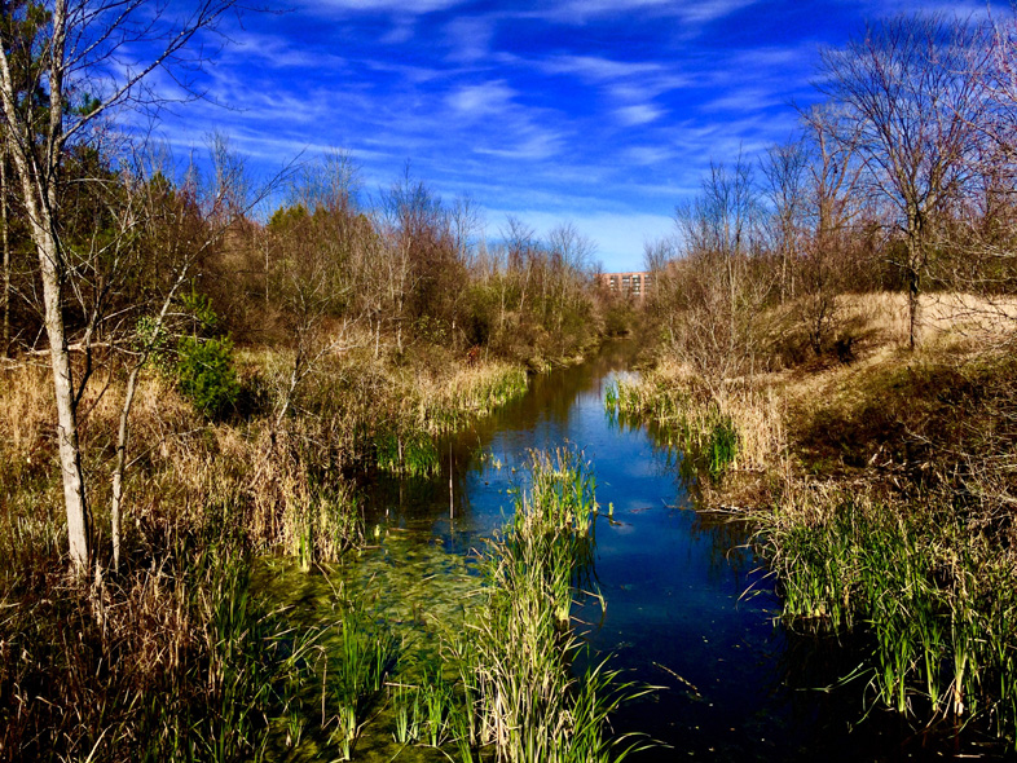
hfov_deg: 61.6
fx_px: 852
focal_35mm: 29
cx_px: 508
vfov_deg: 48.3
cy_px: 382
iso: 32
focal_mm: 4.15
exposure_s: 1/2283
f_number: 2.2
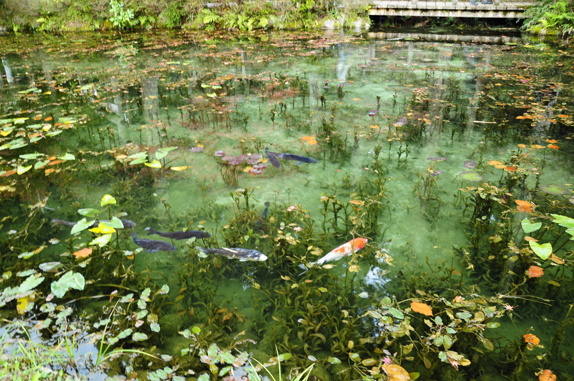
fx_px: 430
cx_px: 287
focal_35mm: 27
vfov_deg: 47.8
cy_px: 190
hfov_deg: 67.4
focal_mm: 18
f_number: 5.6
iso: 500
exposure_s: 1/13
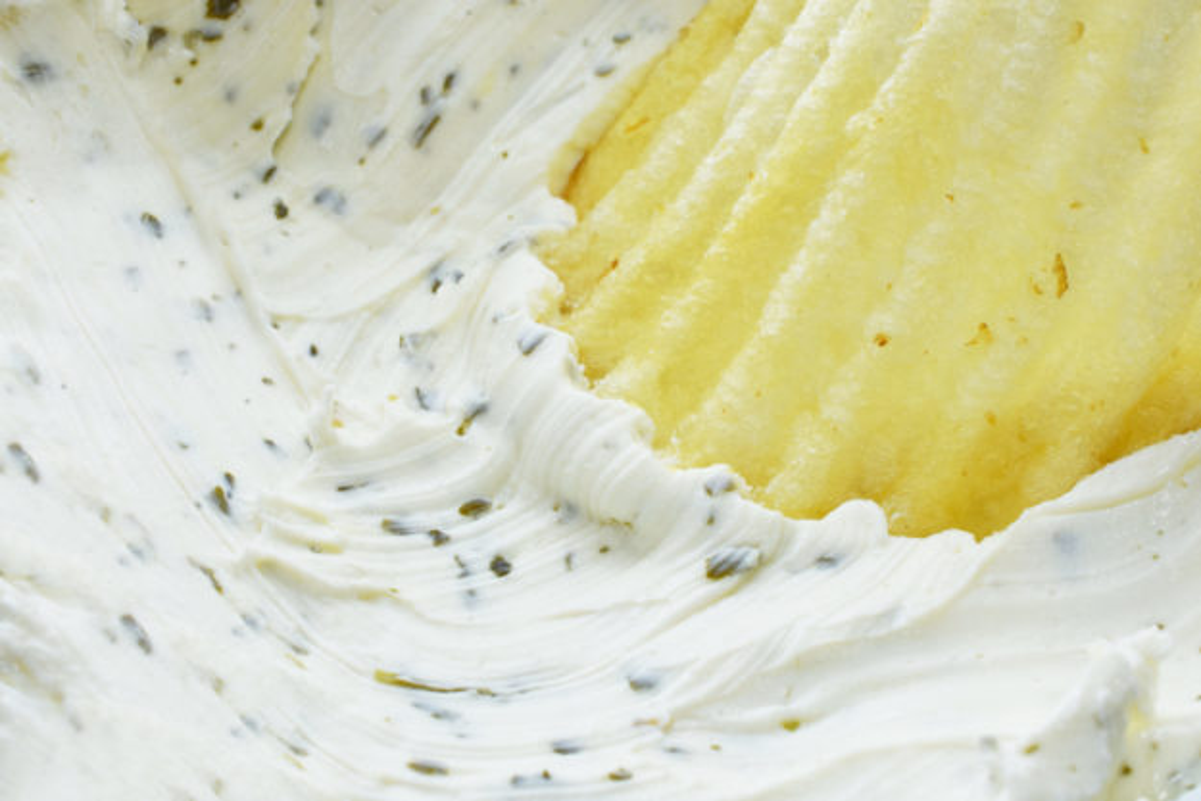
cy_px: 400
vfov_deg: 22.6
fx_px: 2002
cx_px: 600
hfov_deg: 33.4
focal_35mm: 60
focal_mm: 40
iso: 100
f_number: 20
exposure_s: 1/20
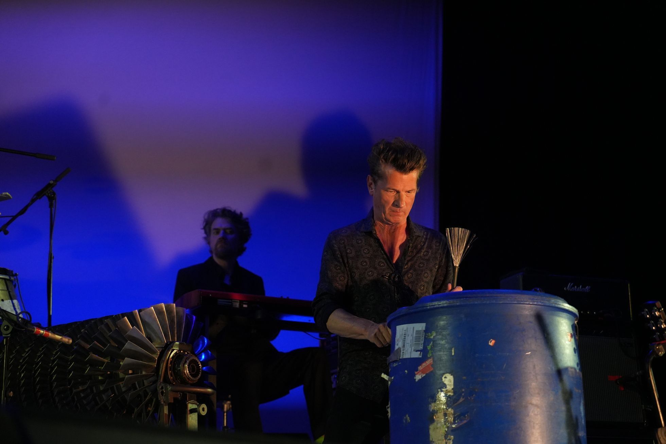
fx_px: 1295
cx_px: 333
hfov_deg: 28.8
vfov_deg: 19.4
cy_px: 222
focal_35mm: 70
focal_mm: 70
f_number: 4
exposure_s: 1/1600
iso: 5000
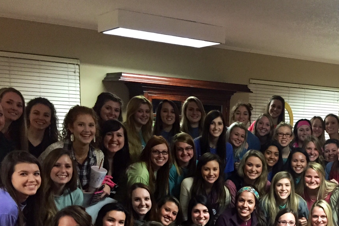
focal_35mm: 57
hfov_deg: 33.4
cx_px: 298
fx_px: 537
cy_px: 229
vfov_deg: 22.8
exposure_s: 1/24
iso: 250
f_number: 2.2
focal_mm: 4.15
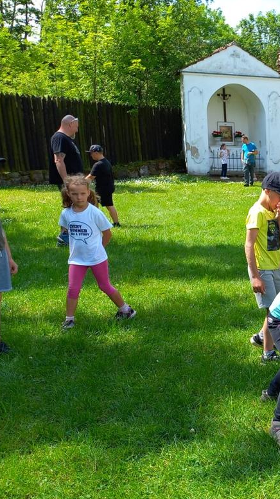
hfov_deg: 22.3
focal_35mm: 47
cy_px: 308
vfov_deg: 43.4
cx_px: 383
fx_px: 621
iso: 50
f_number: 1.8
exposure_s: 1/429
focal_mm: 4.65
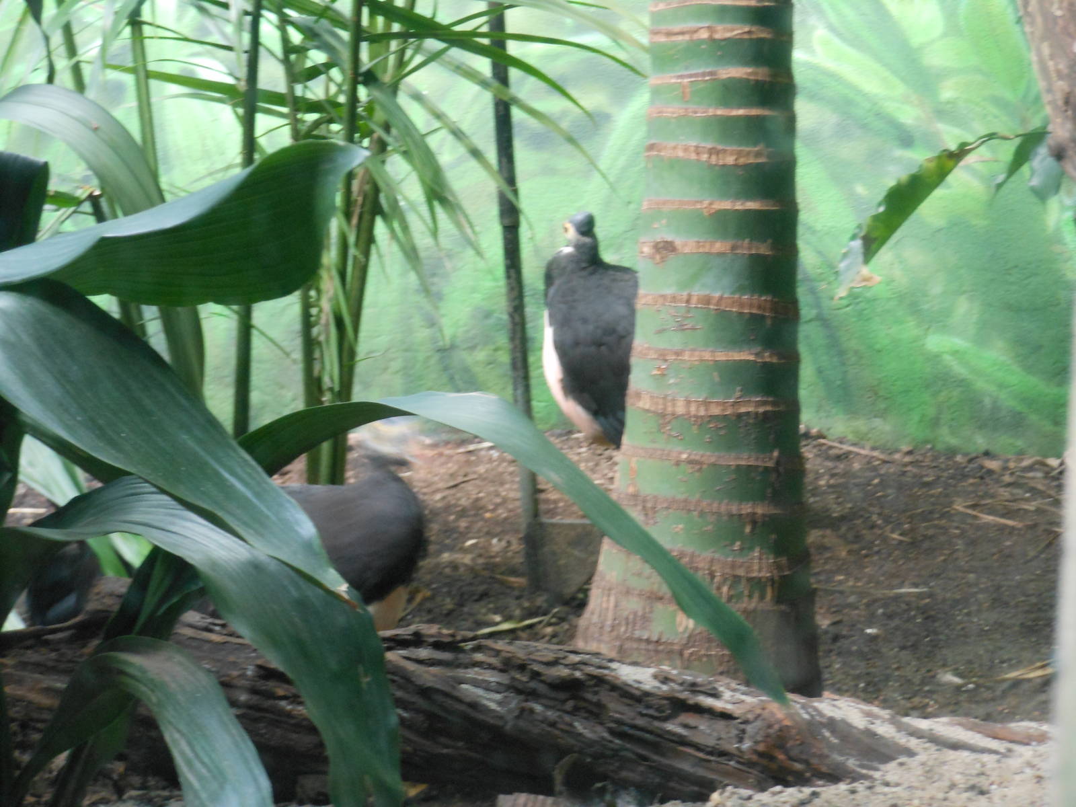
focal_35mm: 102
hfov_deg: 19.3
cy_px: 404
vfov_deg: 14.5
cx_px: 538
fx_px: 3171
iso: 400
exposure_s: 1/13
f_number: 5.4
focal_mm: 18.3
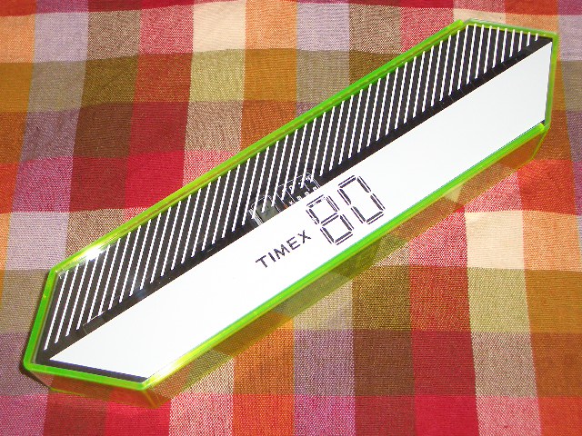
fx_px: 1042
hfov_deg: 31.2
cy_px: 218
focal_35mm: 62
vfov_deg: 23.7
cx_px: 291
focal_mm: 10.2
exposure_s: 1/40
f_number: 3.5
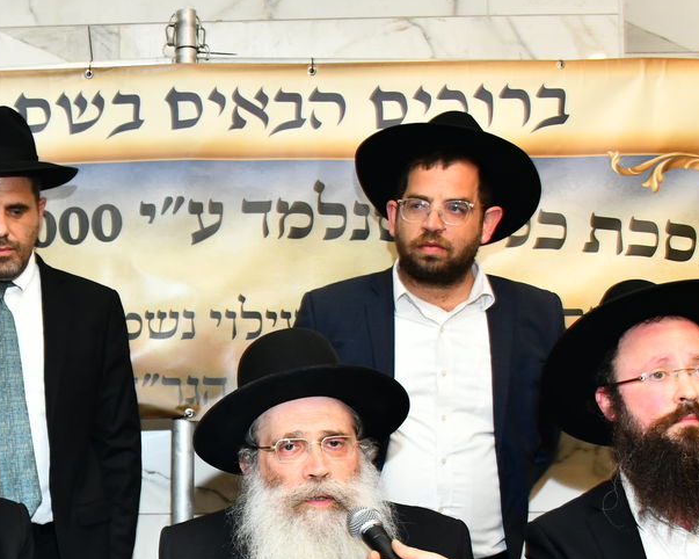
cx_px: 6
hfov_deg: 29.1
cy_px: 454
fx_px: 1262
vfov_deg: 24.5
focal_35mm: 61
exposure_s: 1/100
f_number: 5.6
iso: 1000
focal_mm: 28
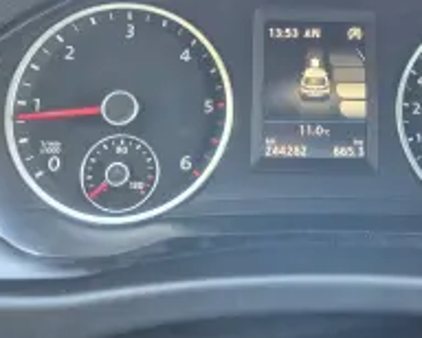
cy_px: 68
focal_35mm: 42
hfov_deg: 42.7
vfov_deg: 34.6
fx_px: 525
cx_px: 303
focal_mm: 5.4
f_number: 1.8
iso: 800
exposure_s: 1/100
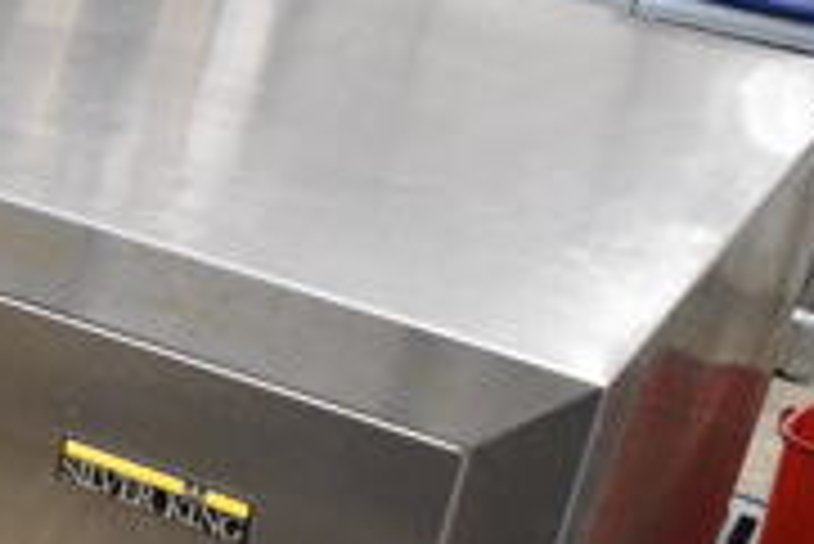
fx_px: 2059
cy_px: 513
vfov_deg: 14.9
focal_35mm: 91
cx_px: -378
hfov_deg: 19.7
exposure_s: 1/125
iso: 3600
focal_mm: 18
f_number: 3.5
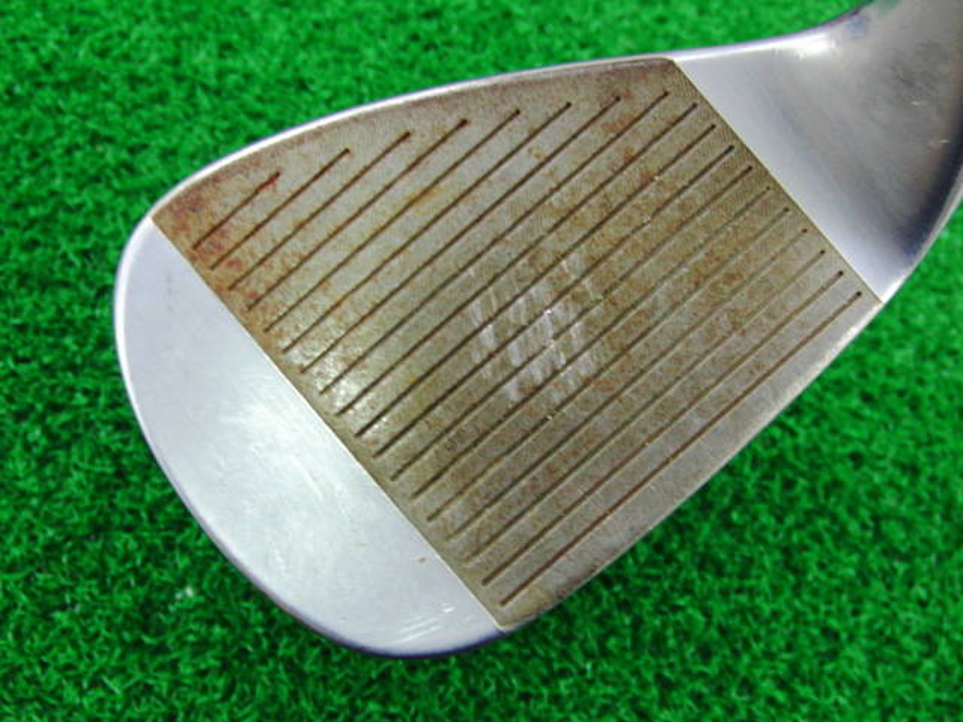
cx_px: 482
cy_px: 361
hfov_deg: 50.1
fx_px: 1029
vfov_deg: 38.7
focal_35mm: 37
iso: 400
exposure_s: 1/30
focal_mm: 6.42
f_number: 3.6
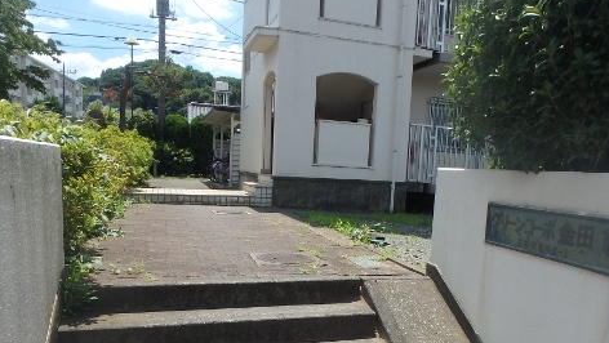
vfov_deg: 37.2
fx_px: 501
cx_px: 351
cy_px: 241
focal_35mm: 31
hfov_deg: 62.3
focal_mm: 3.7
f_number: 3.5
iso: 125
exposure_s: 1/800
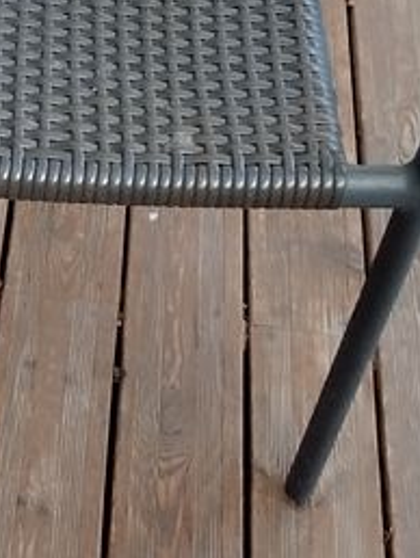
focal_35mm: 62
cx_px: -11
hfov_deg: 22.7
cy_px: 87
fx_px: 1001
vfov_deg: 30.2
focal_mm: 1.65
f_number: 2.2
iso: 90
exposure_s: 1/100
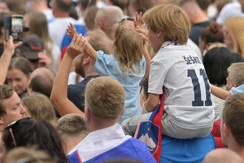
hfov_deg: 7.9
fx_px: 1762
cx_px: 122
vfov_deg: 5.3
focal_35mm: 260
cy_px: 82
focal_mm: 260
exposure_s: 1/250
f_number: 6.3
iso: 1600
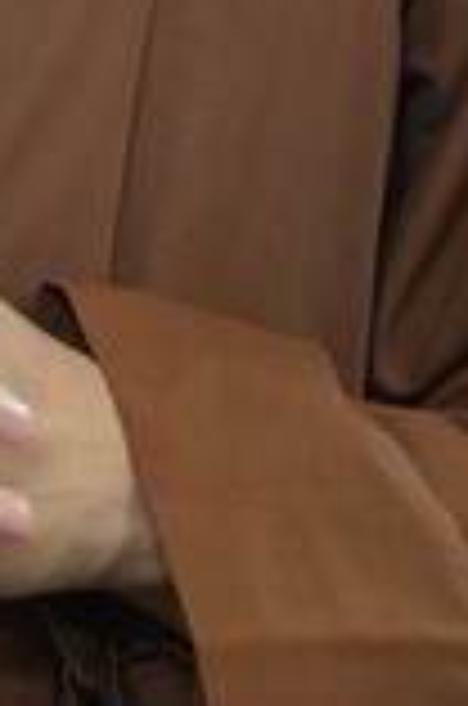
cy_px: -292
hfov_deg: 2.7
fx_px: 9734
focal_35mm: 497
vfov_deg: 4.1
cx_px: -274
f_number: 4
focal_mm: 120
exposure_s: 1/80
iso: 1400
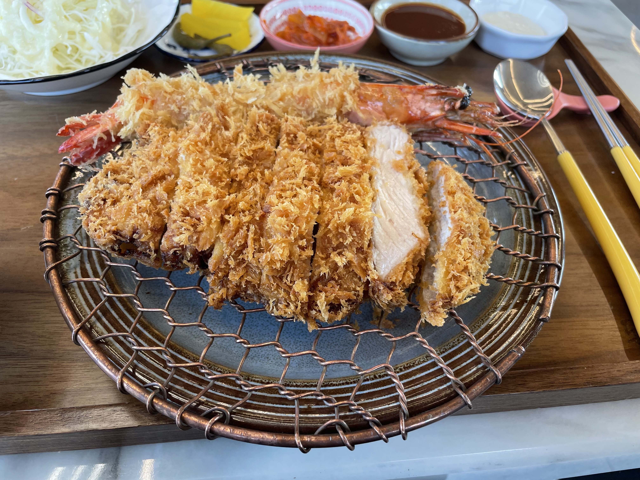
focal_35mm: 26
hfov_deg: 67.3
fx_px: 481
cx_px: 320
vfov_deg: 53.1
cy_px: 240
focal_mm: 4.2
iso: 50
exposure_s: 1/120
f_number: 1.6
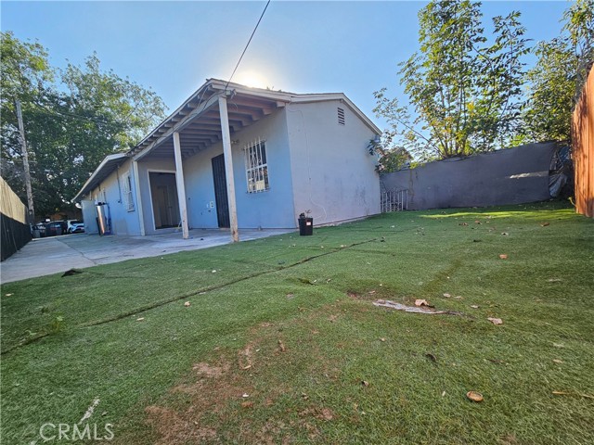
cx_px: 297
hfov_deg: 106.2
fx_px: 223
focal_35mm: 13
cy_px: 222
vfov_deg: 89.9
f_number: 2.2
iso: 50
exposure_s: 1/556
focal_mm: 2.2
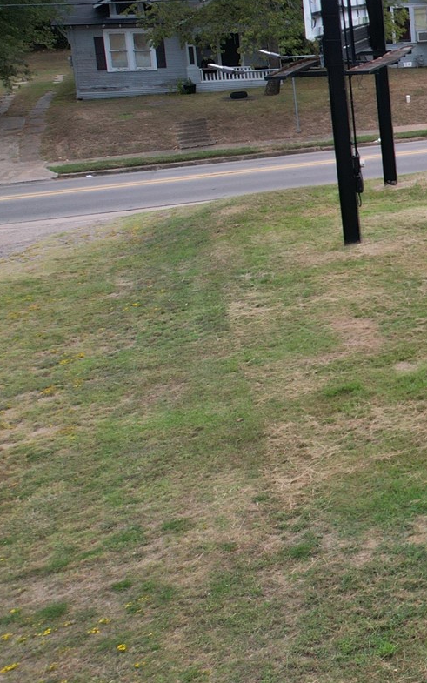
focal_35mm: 62
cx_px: 813
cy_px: 231
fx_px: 1154
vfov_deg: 32.7
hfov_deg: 16.7
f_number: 2.8
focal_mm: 8.38
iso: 200
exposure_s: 1/2000
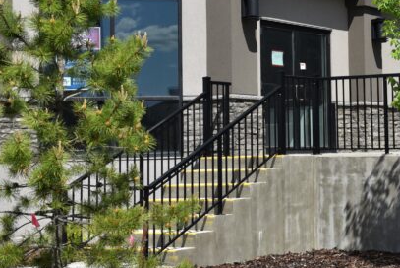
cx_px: 458
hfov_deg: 21.9
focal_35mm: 87
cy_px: 85
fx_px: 967
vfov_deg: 15.7
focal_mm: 35
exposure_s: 1/400
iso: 200
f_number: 10
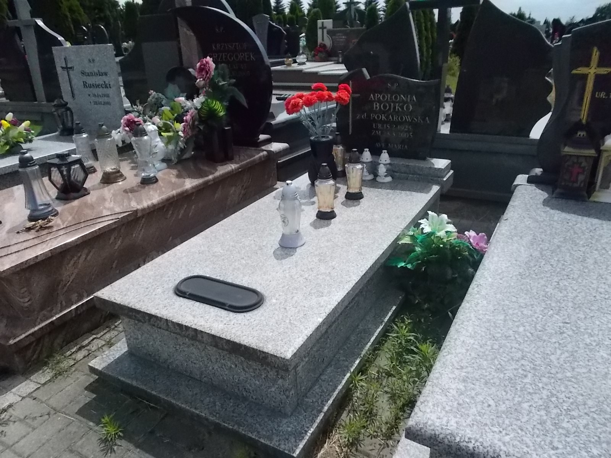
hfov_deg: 67.3
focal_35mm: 26
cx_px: 306
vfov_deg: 53.1
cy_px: 229
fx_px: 459
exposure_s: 1/1250
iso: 400
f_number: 8
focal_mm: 4.6
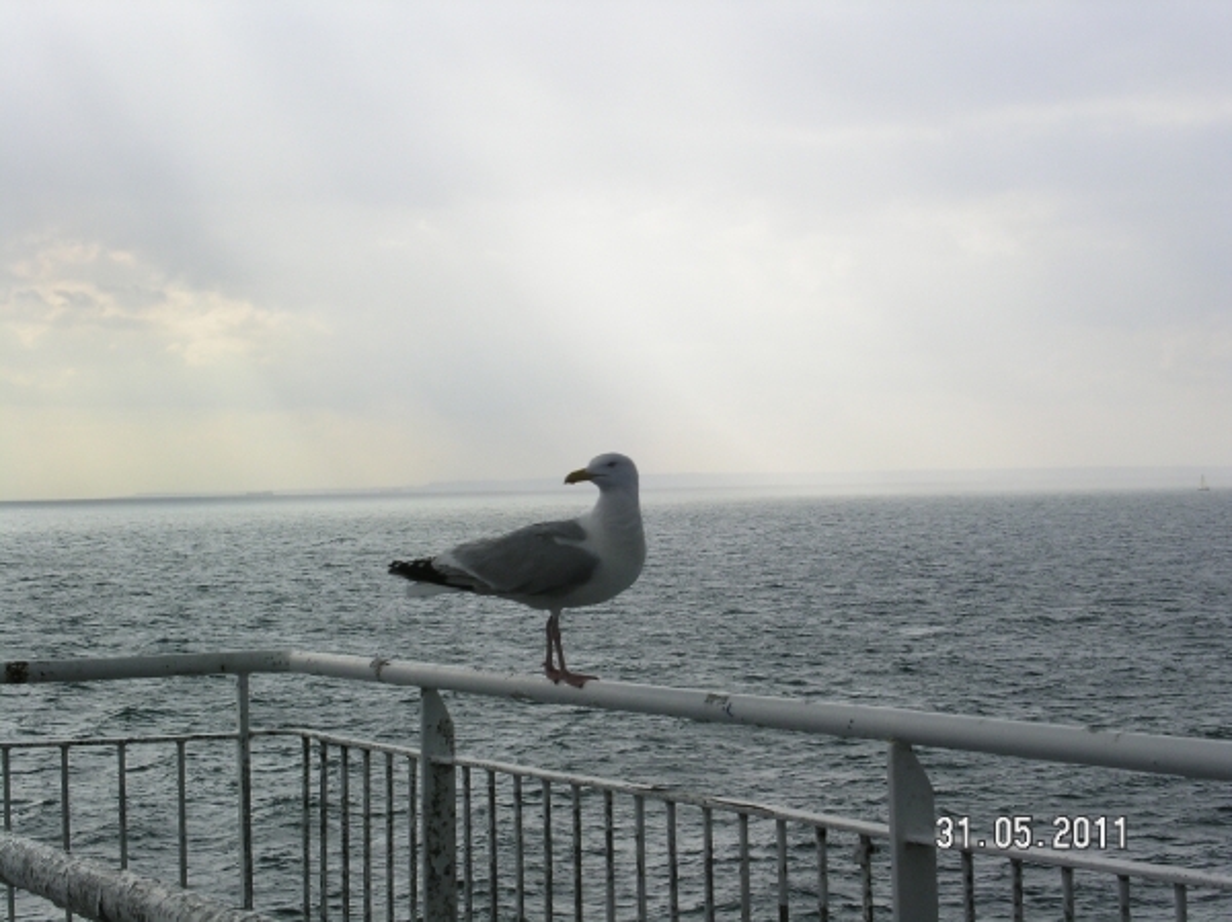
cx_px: 616
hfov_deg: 21.8
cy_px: 461
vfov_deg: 16.4
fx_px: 3201
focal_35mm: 90
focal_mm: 18.6
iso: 100
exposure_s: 1/350
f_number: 8
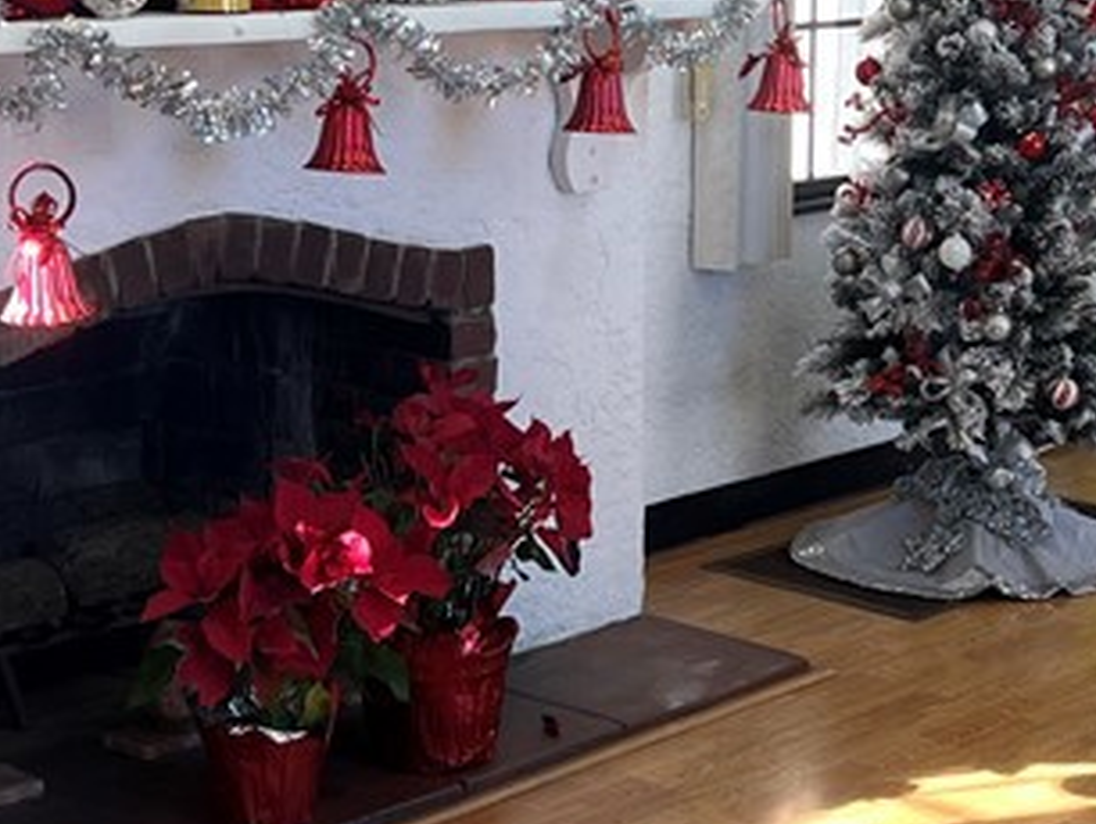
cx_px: 770
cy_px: 362
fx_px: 2757
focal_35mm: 87
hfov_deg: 22.4
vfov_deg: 17.0
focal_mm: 5.7
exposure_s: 1/120
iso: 50
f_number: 1.5
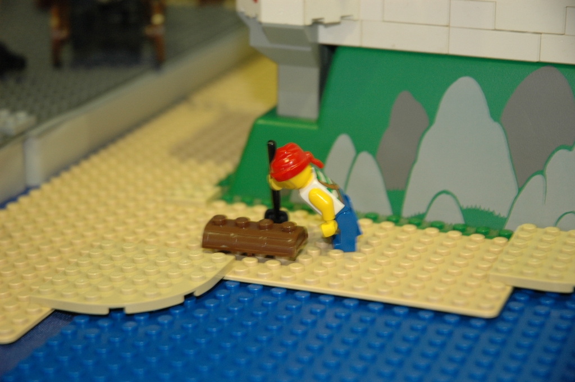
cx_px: 288
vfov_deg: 13.0
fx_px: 1676
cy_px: 191
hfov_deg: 19.5
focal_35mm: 105
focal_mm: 70
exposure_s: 1/15
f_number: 4.5
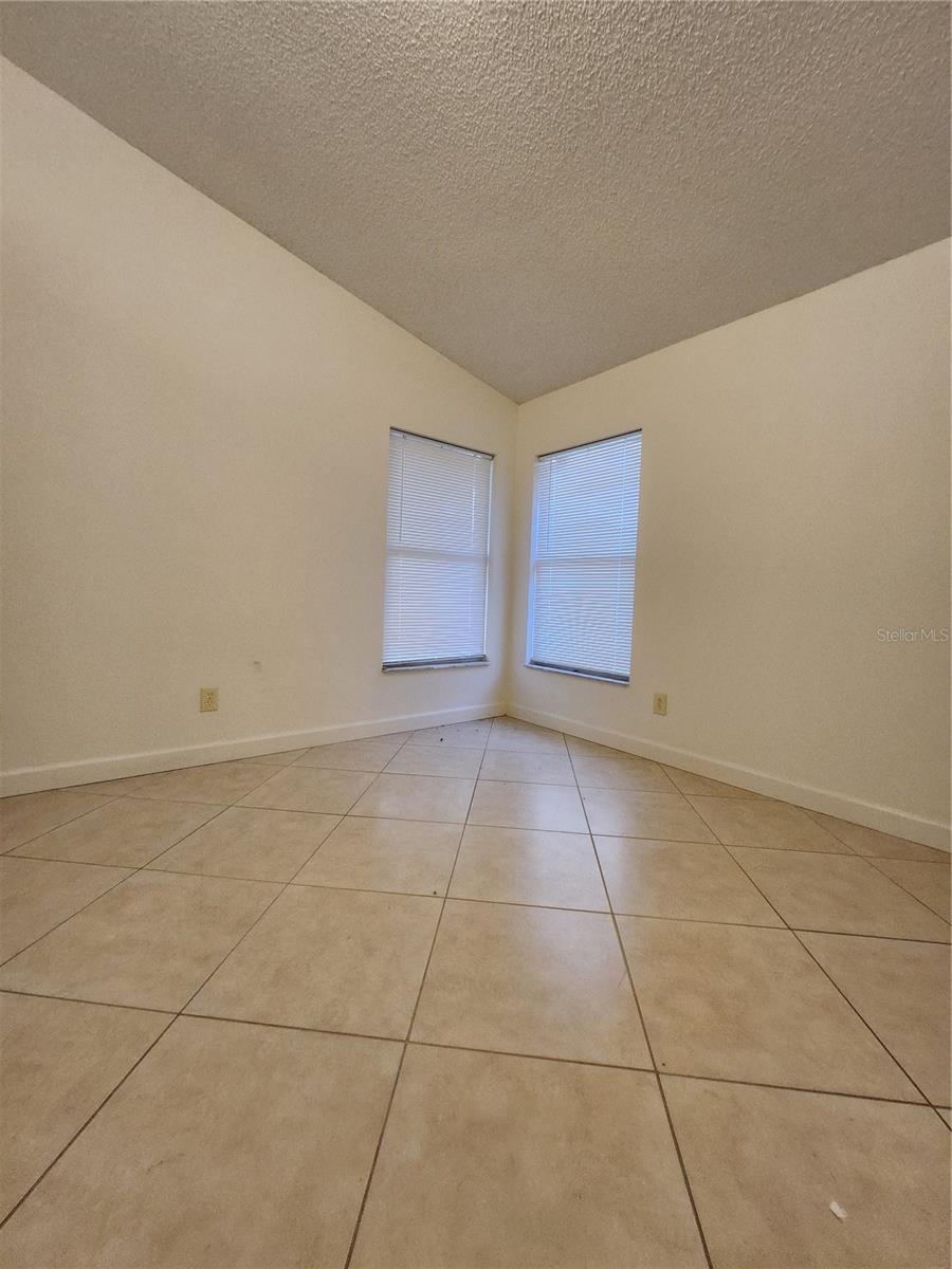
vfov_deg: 106.2
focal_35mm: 13
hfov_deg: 89.9
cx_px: 476
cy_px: 634
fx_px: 477
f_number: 2.2
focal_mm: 1.74
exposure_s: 1/60
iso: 320
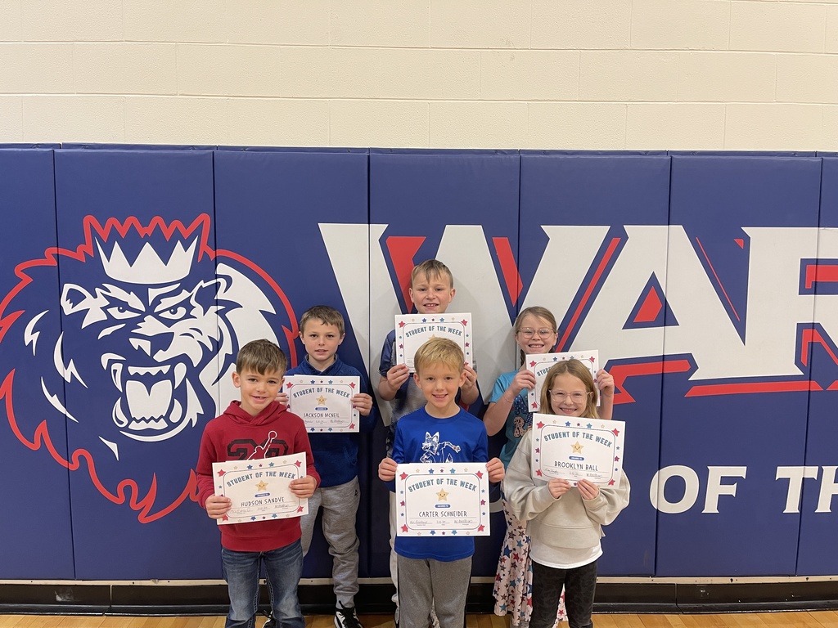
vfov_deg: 54.9
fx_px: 605
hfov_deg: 69.4
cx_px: 419
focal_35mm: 25
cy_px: 314
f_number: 1.6
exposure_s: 1/60
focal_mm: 5.1
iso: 250
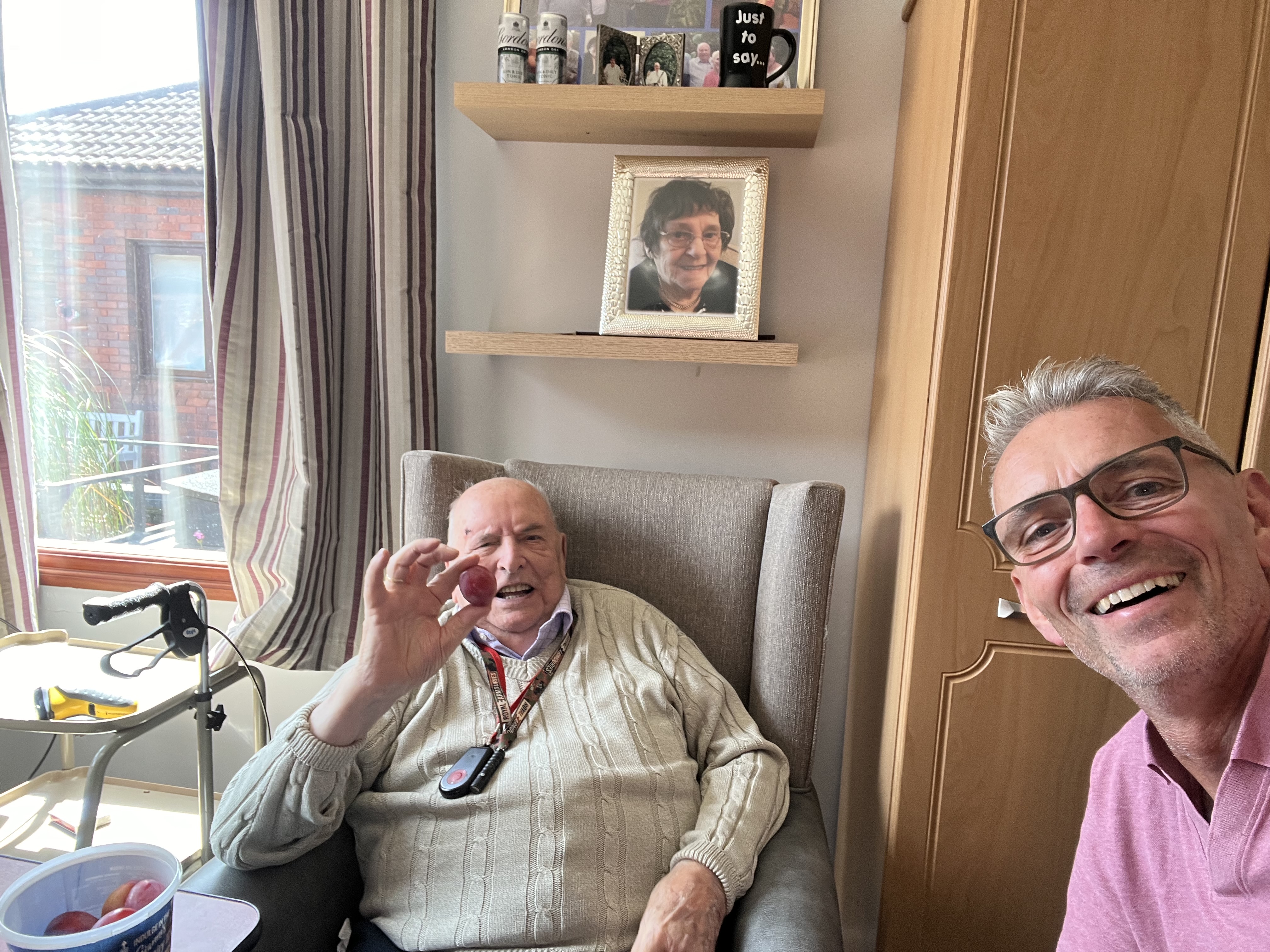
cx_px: 635
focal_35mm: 23
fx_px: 844
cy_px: 476
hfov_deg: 73.9
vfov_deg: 58.9
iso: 100
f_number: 2.2
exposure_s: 1/74
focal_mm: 2.71
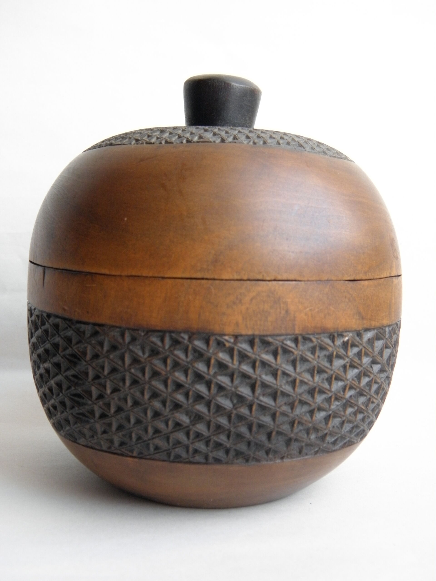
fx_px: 739
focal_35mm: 44
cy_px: 290
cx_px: 218
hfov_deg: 32.9
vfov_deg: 42.9
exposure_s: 1/40
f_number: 3.9
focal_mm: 7.9
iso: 200
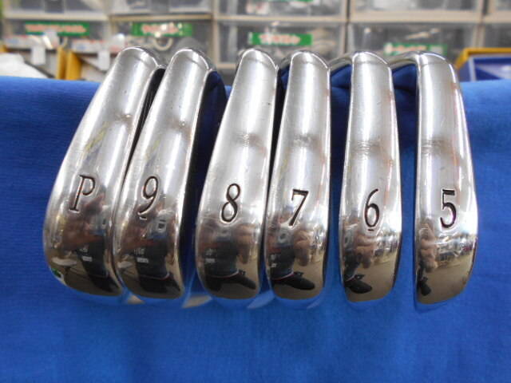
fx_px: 384
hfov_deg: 67.3
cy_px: 192
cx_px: 256
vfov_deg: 53.1
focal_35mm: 26
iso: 125
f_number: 3.2
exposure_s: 1/30
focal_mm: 4.6
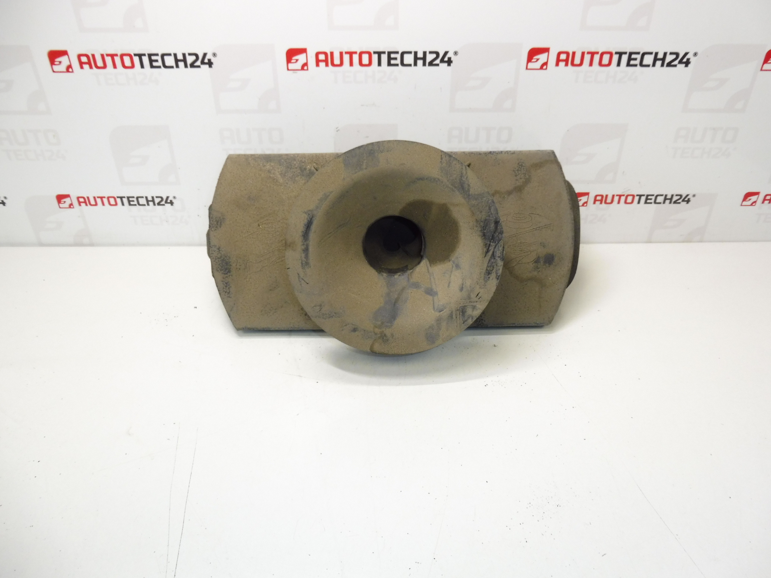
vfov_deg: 54.9
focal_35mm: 25
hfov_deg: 69.4
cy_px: 289
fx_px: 557
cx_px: 386
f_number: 3.5
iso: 200
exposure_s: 1/60
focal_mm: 4.4
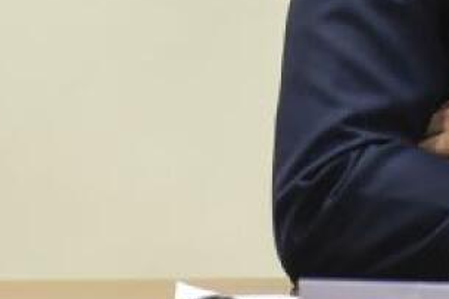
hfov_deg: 2.6
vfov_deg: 1.7
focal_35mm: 787
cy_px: -200
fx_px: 9810
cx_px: 648
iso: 3200
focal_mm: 200
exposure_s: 1/80
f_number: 5.6
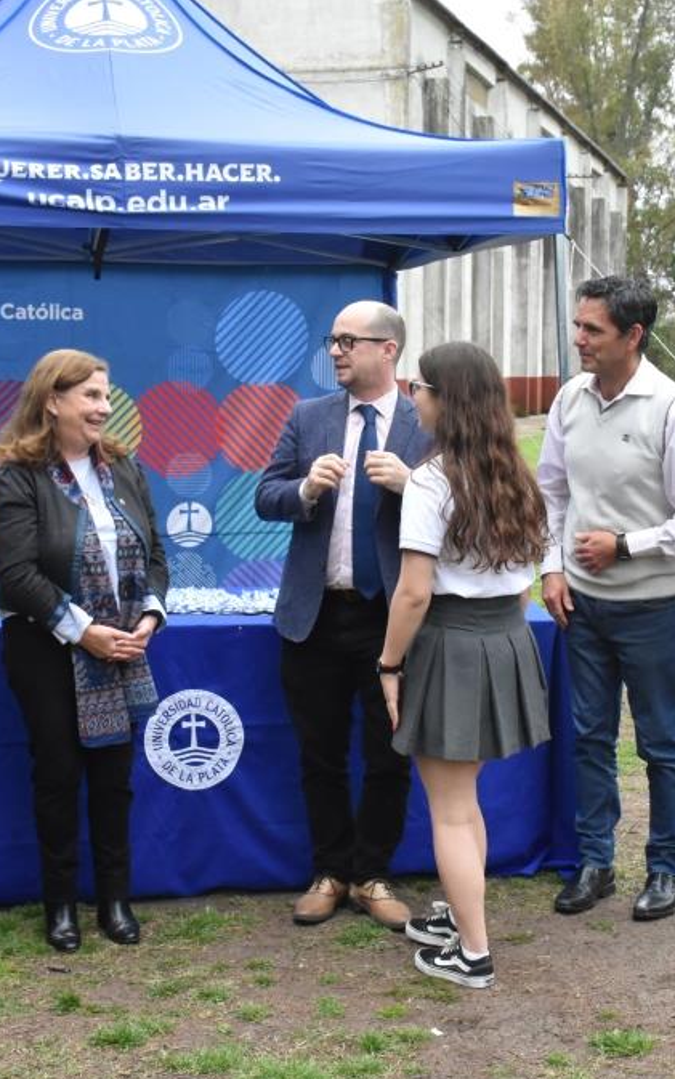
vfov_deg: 32.6
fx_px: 1847
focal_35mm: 63
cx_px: 499
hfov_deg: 20.6
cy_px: 544
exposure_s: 1/400
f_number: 10
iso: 2000
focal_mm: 27
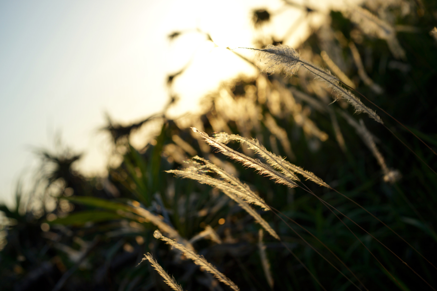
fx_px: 668
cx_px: 218
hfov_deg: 36.2
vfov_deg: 24.6
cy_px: 146
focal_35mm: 55
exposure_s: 1/500
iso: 100
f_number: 4.5
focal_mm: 55
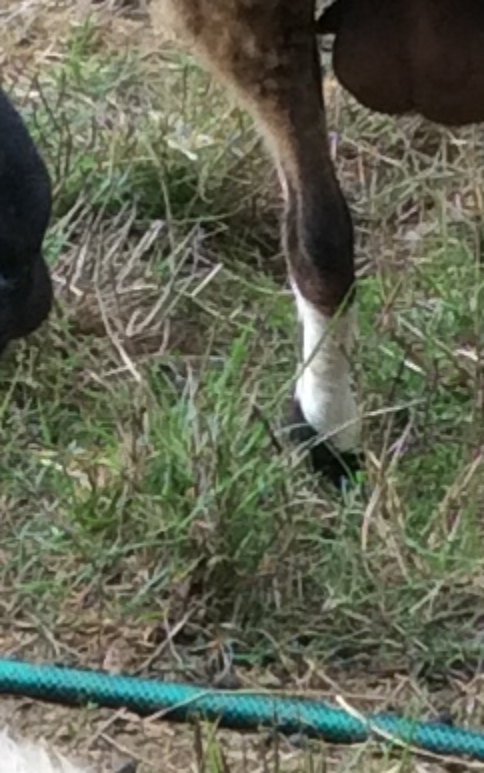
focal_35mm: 227
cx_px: 410
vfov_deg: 8.7
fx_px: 4789
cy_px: 1636
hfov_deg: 5.8
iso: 32
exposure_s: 1/299
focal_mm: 3.3
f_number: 2.4
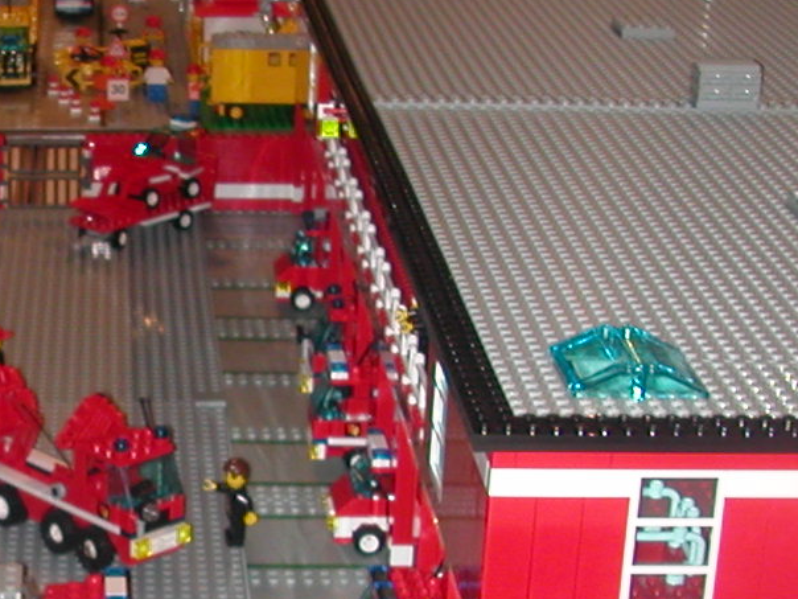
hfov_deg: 19.4
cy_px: 522
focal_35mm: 98
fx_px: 2259
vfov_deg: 14.9
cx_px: -26
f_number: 2.7
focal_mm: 5.6
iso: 100
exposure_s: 1/59.9
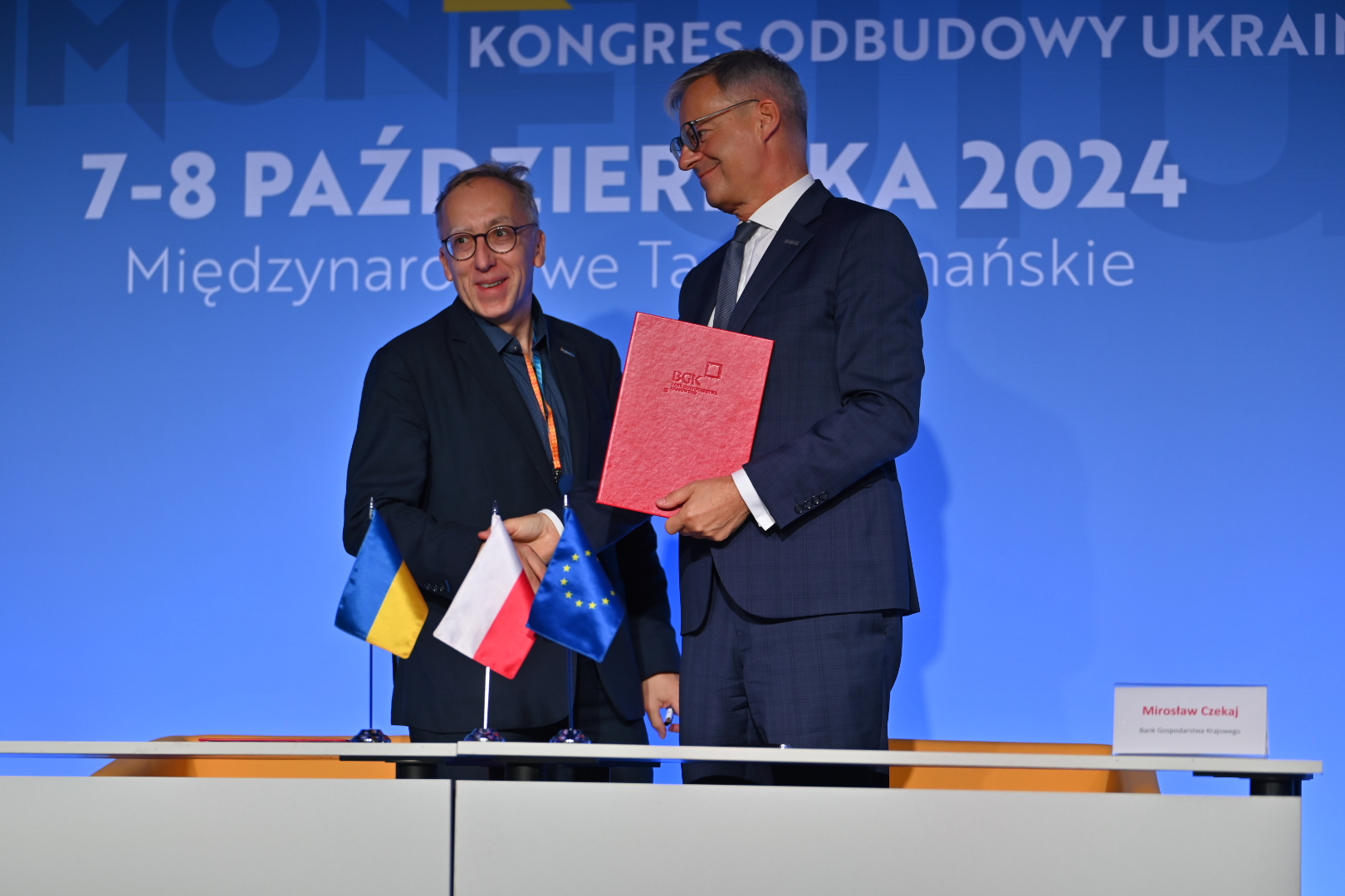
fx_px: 3923
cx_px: 672
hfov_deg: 19.5
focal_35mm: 105
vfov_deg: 13.0
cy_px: 448
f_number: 2.8
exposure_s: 1/200
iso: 160
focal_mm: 105
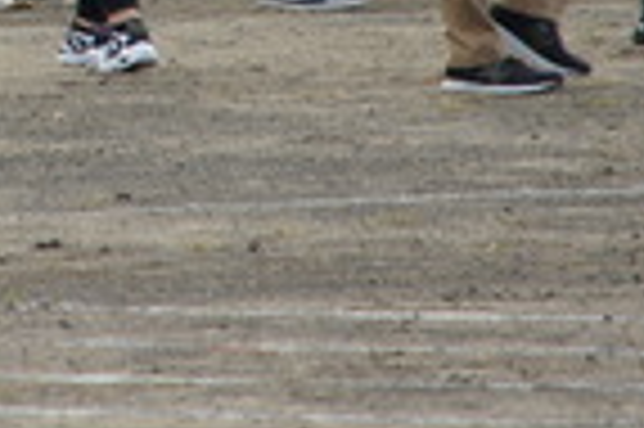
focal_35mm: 1007
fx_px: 17993
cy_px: -228
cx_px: -297
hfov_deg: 2.0
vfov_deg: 1.4
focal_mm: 200
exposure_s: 1/320
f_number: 6.3
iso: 200
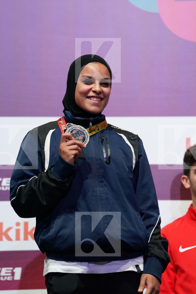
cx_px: 98
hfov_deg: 6.9
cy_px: 147
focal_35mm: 200
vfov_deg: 10.3
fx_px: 1633
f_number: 3.5
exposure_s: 1/250
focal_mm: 200
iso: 1250
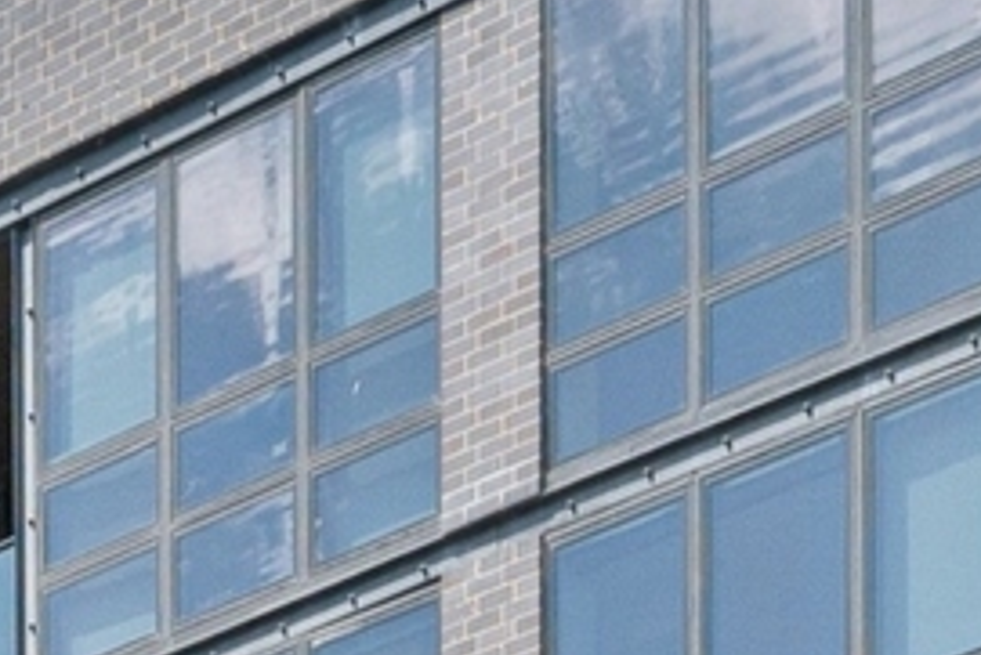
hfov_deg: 9.0
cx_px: 1169
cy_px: 1013
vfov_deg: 6.0
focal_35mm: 227
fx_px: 6189
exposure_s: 1/350
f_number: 9.5
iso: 200
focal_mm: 25.5
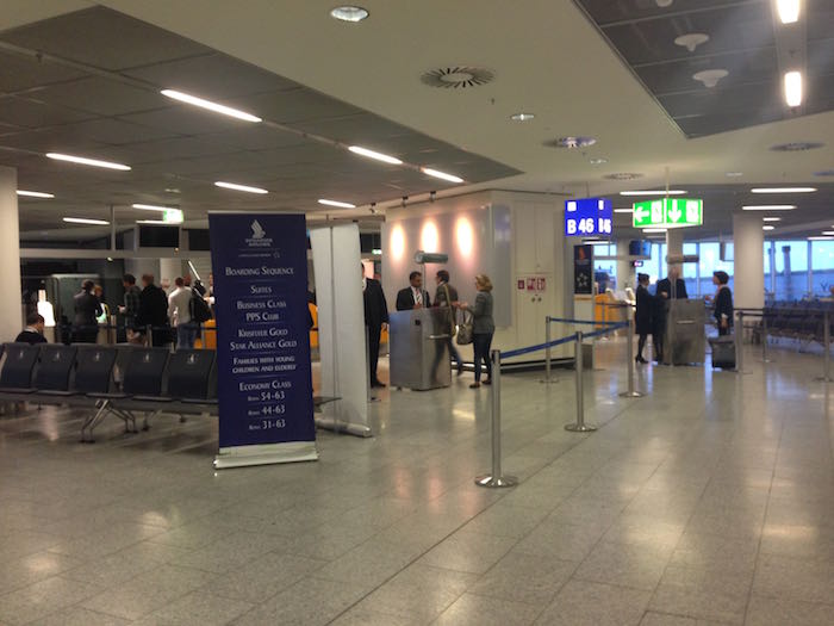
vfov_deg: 42.9
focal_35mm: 33
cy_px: 313
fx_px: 795
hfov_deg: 55.4
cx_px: 417
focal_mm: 4.12
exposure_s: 1/20
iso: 160
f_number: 2.4
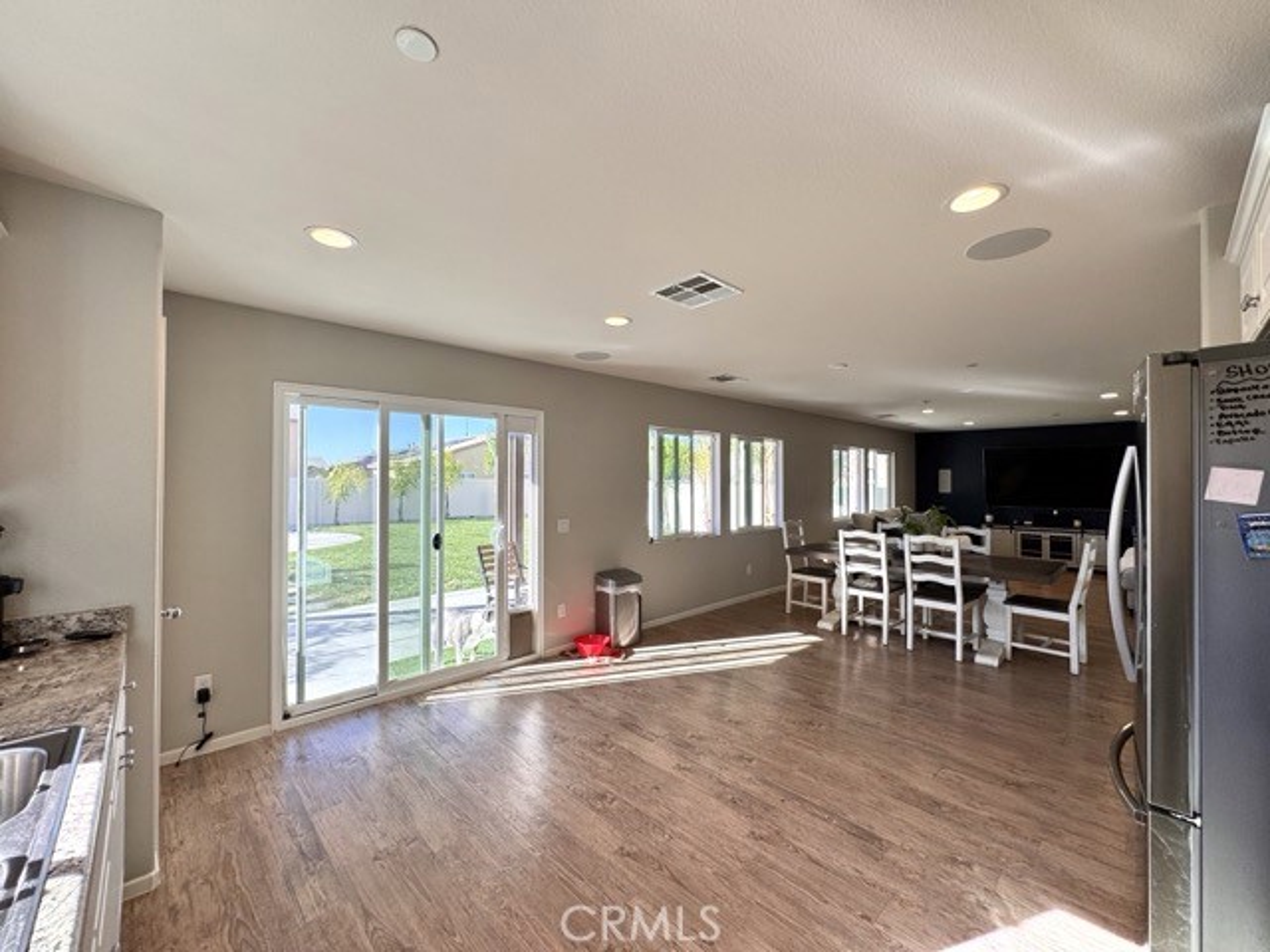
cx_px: 635
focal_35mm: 14
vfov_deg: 85.7
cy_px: 476
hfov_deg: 102.1
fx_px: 514
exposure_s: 1/195
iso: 40
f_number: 2.2
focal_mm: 2.22
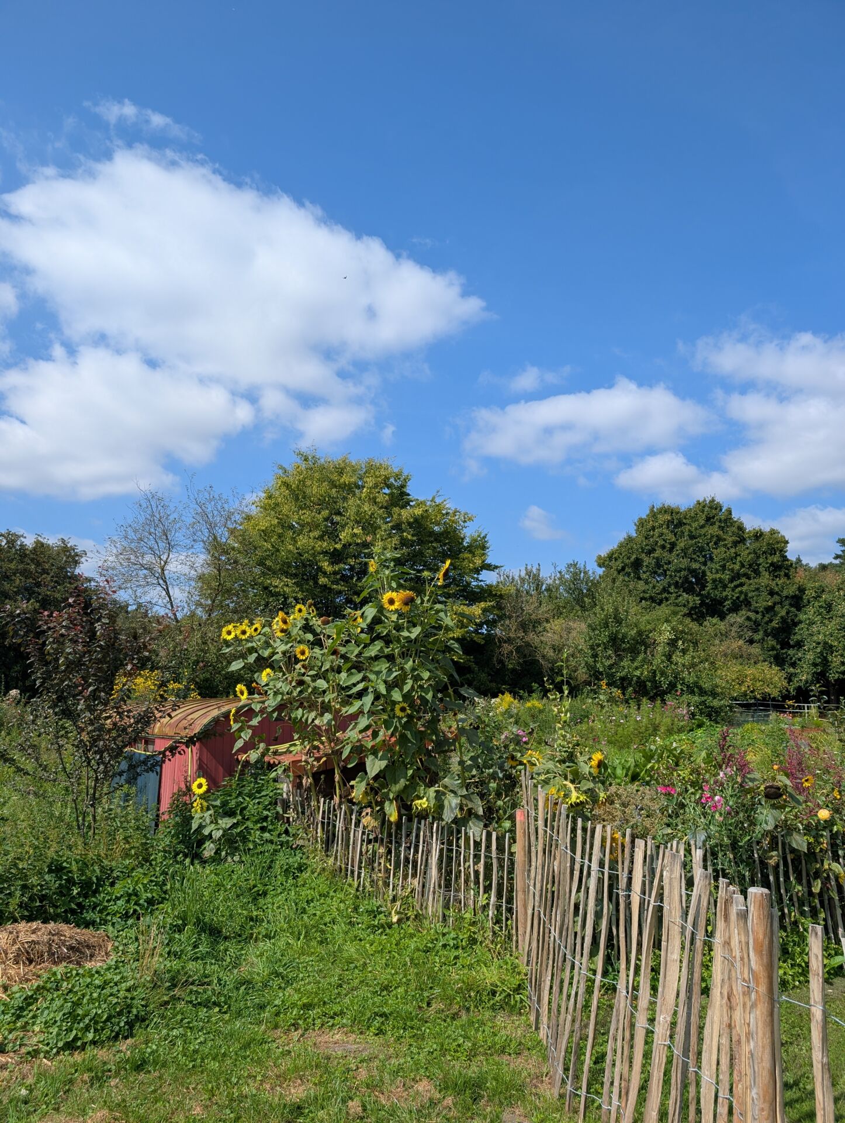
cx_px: 422
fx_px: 779
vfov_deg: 71.5
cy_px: 562
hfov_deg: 56.9
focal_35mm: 24
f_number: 1.68
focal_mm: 6.9
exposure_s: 1/1250
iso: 21
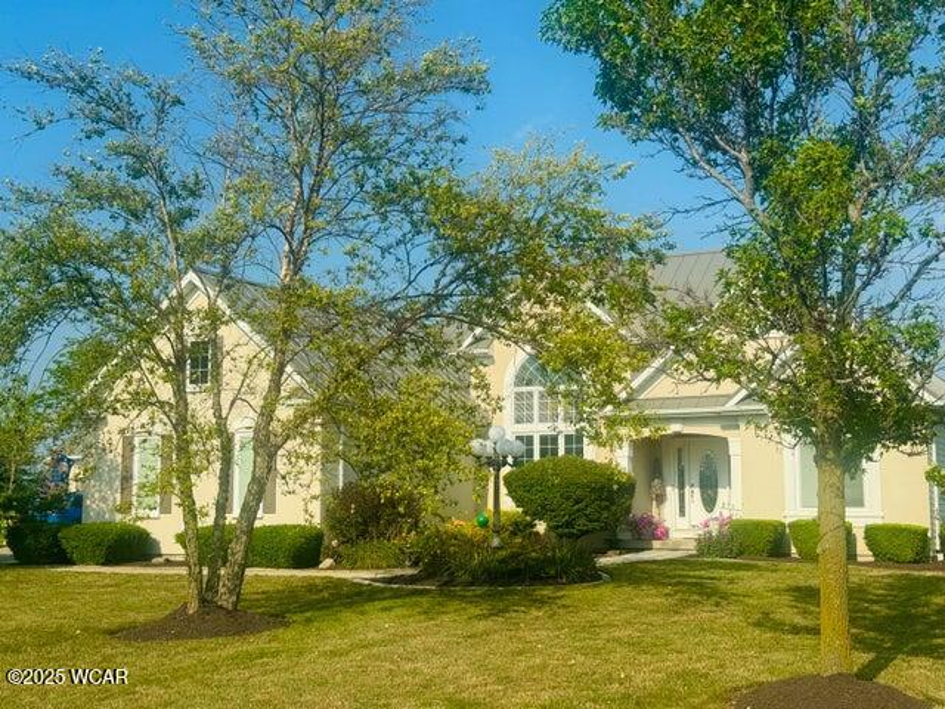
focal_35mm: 48
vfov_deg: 30.3
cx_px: 472
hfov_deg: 39.7
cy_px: 354
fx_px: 1310
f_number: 1.78
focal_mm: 6.76
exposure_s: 1/5848
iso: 64
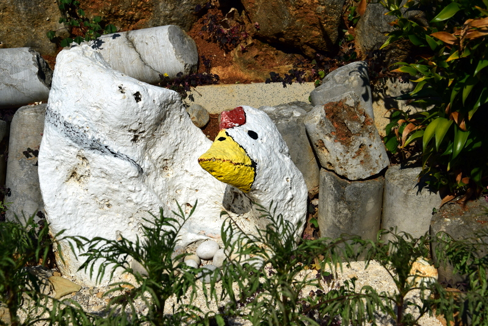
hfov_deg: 28.1
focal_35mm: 72
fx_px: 976
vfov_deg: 18.9
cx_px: 244
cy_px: 163
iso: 280
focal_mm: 48
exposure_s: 1/500
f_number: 11
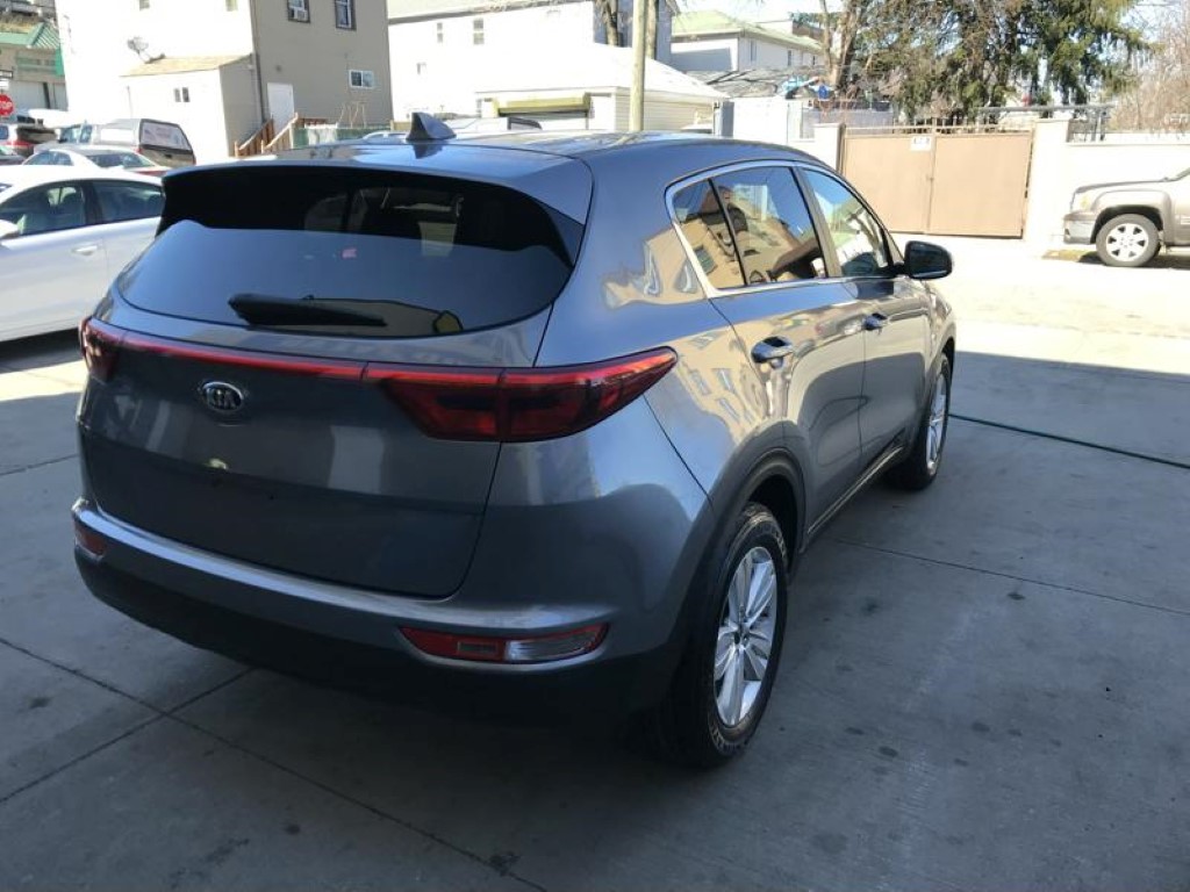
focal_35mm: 28
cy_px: 446
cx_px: 595
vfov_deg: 49.7
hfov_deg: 63.4
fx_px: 963
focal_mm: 3.99
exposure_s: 1/535
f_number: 1.8
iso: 20
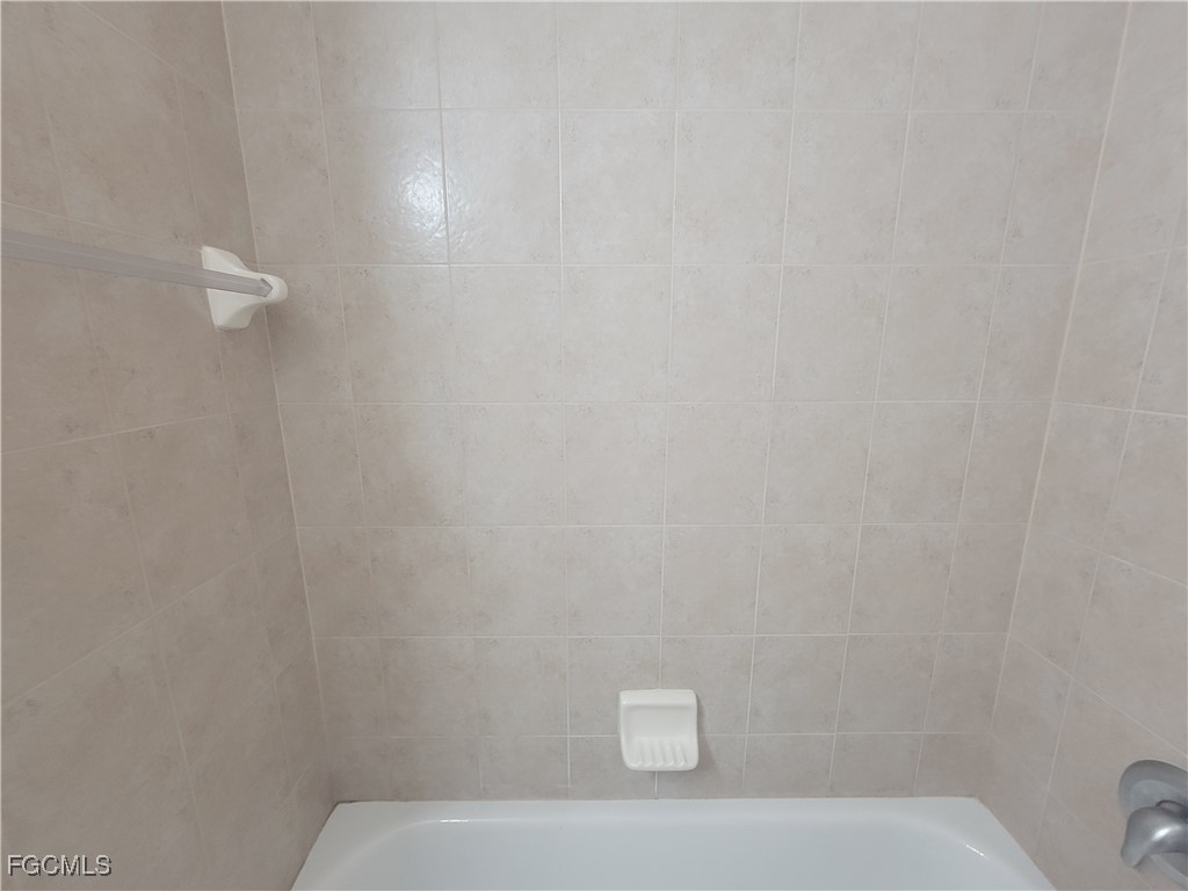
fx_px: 446
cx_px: 594
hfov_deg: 106.2
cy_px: 446
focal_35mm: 13
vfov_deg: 89.9
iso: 250
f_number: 2.2
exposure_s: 1/60
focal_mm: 2.2
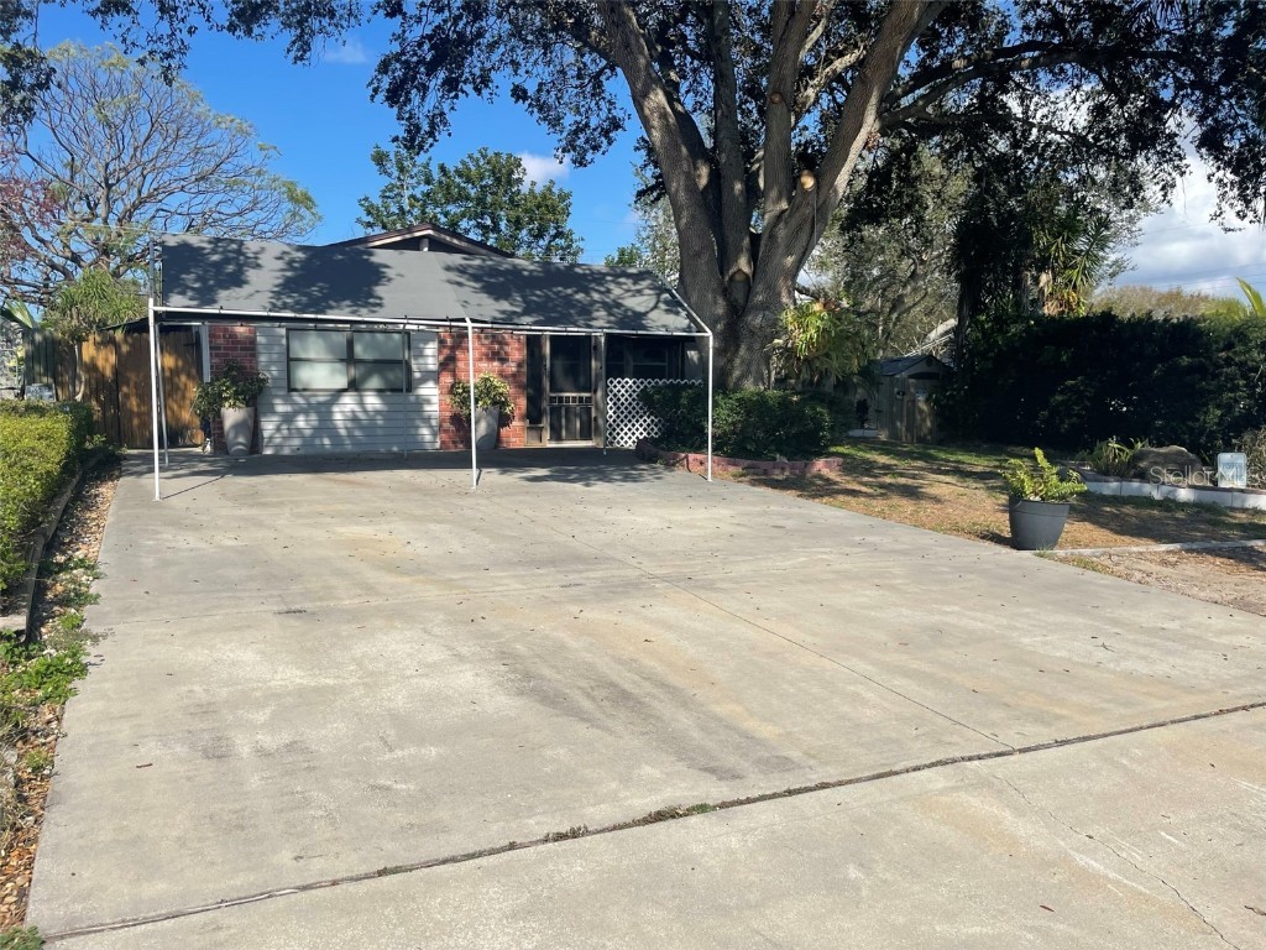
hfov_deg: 67.3
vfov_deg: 53.1
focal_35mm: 26
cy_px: 475
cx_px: 633
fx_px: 951
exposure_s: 1/4831
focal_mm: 4.2
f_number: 1.6
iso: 32
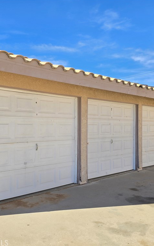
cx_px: 46
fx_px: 222
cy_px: 123
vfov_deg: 58.1
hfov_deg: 37.7
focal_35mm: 33
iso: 12
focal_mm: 6.3
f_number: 1.7
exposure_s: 1/533
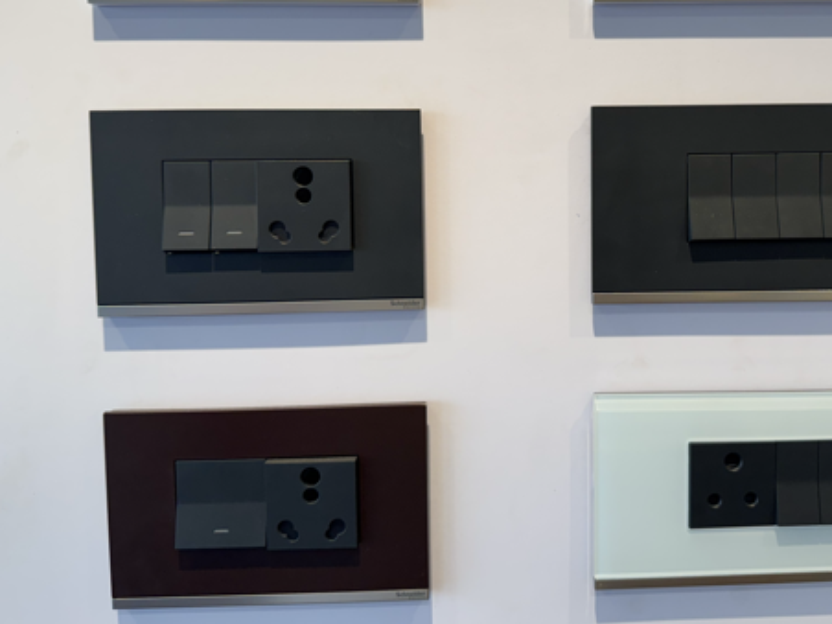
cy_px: 208
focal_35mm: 34
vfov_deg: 41.3
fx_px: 817
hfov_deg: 53.3
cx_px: 523
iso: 64
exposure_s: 1/262
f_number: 1.78
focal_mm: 6.76
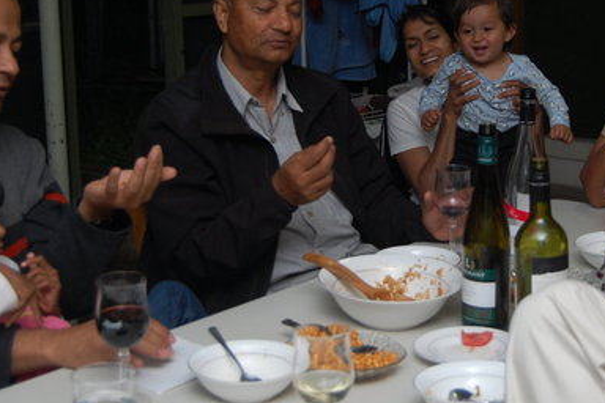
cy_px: 161
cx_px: 400
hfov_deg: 30.7
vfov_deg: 20.9
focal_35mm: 65
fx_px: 1092
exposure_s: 1/60
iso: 400
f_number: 4.2
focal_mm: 26
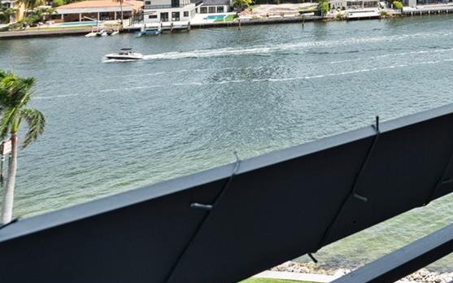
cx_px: 618
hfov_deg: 32.6
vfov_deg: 27.6
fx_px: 506
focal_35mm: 41
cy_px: -53
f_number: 8
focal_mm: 14
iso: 200
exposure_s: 1/250
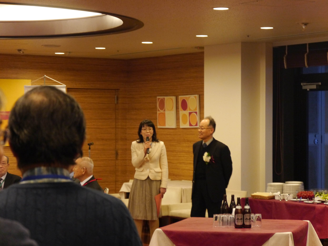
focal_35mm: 110
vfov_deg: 13.5
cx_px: 164
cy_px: 123
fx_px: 1043
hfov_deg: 17.9
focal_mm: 55
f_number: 5.1
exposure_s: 1/30
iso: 1600
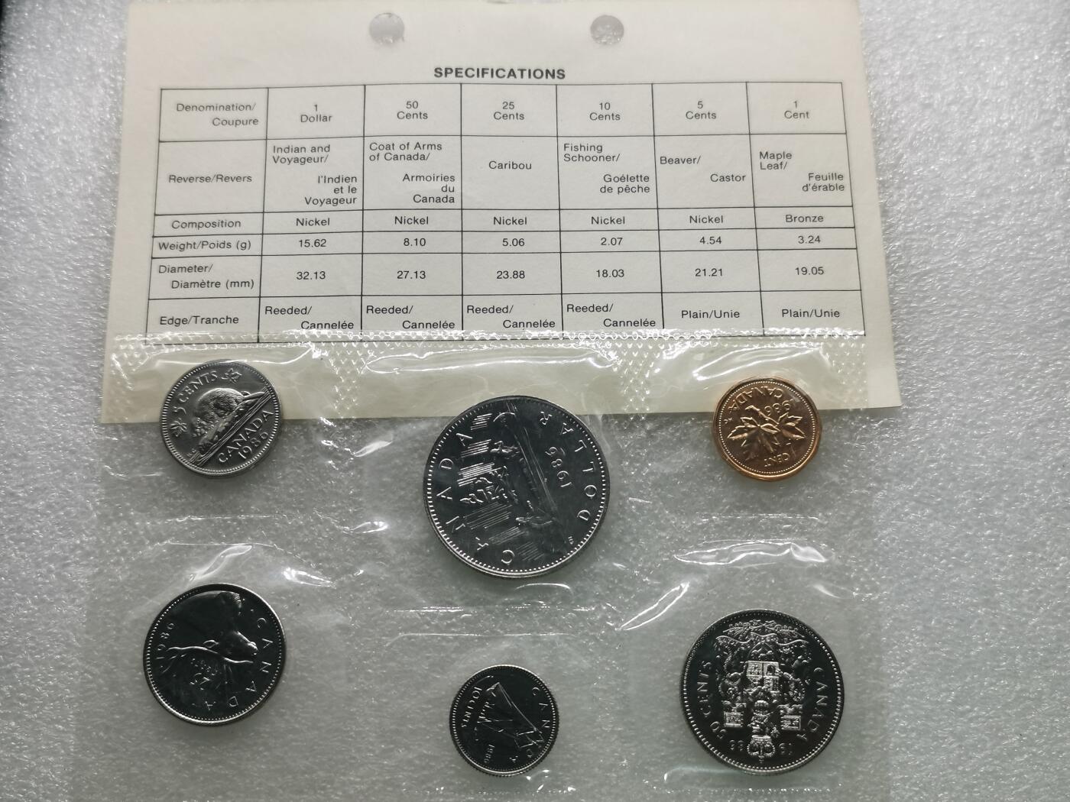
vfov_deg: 30.3
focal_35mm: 48
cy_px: 401
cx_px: 535
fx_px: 1484
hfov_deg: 39.7
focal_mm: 5.56
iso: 50
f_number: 1.6
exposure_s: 1/134
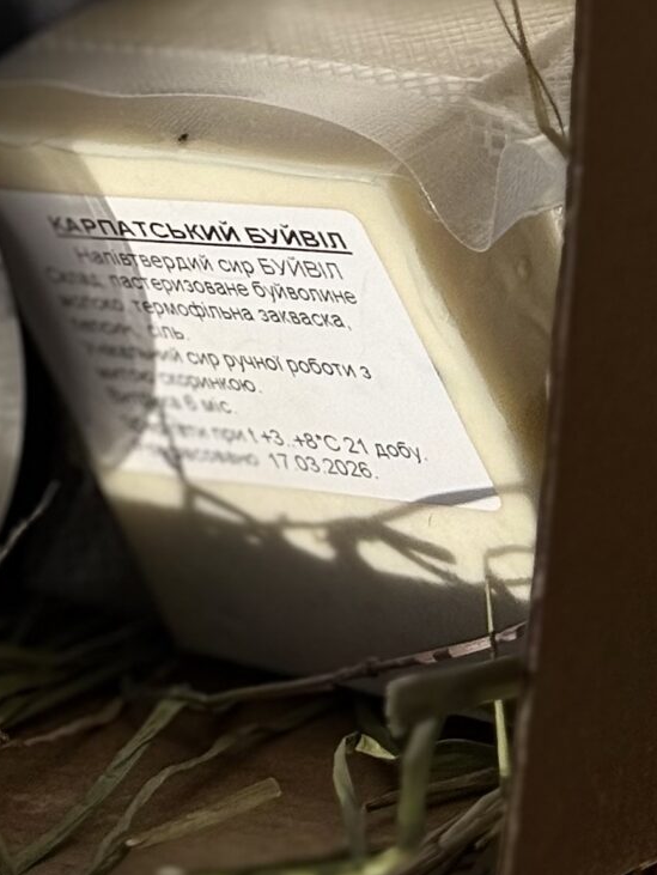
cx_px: -223
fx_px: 4248
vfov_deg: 11.0
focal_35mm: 168
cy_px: -651
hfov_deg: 8.7
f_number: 1.78
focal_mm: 6.76
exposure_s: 1/16129
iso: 50
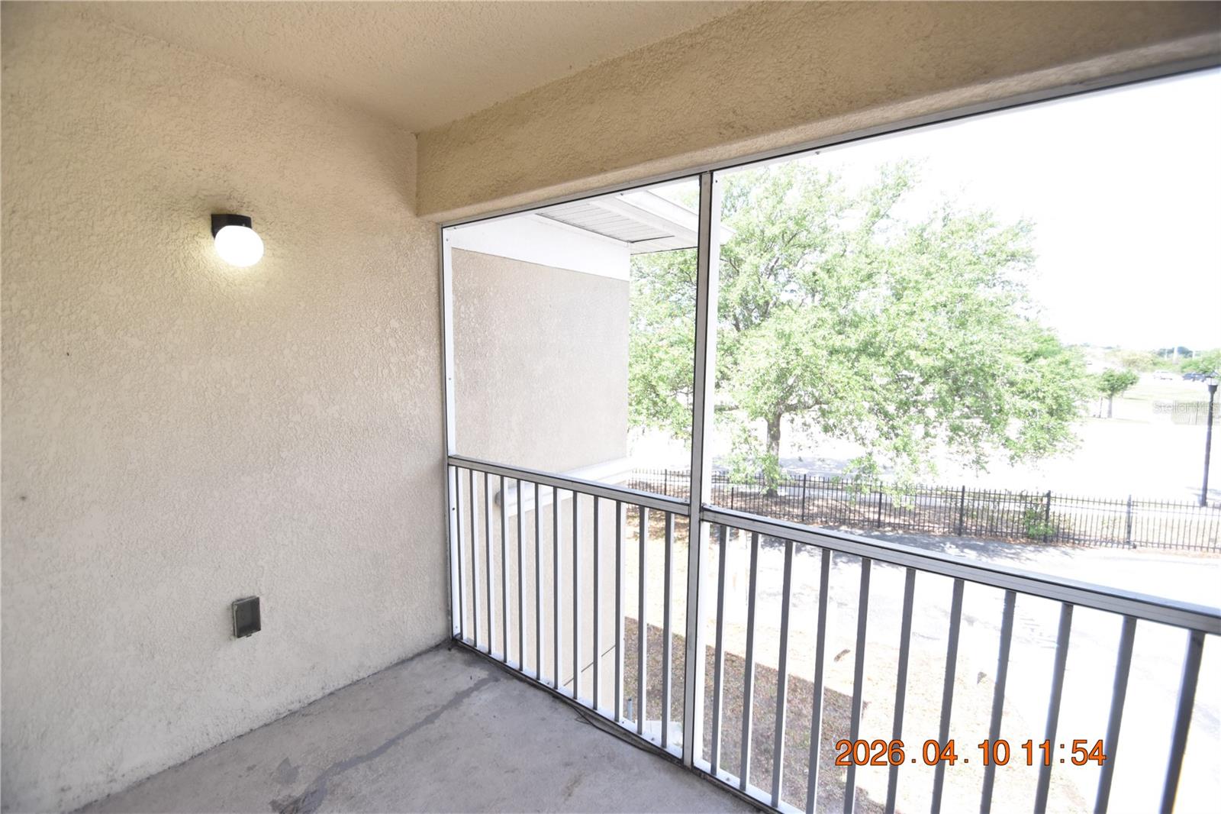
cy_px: 407
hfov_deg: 100.4
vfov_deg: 77.3
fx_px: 509
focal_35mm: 15
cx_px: 610
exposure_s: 1/750
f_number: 3.5
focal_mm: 10
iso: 800
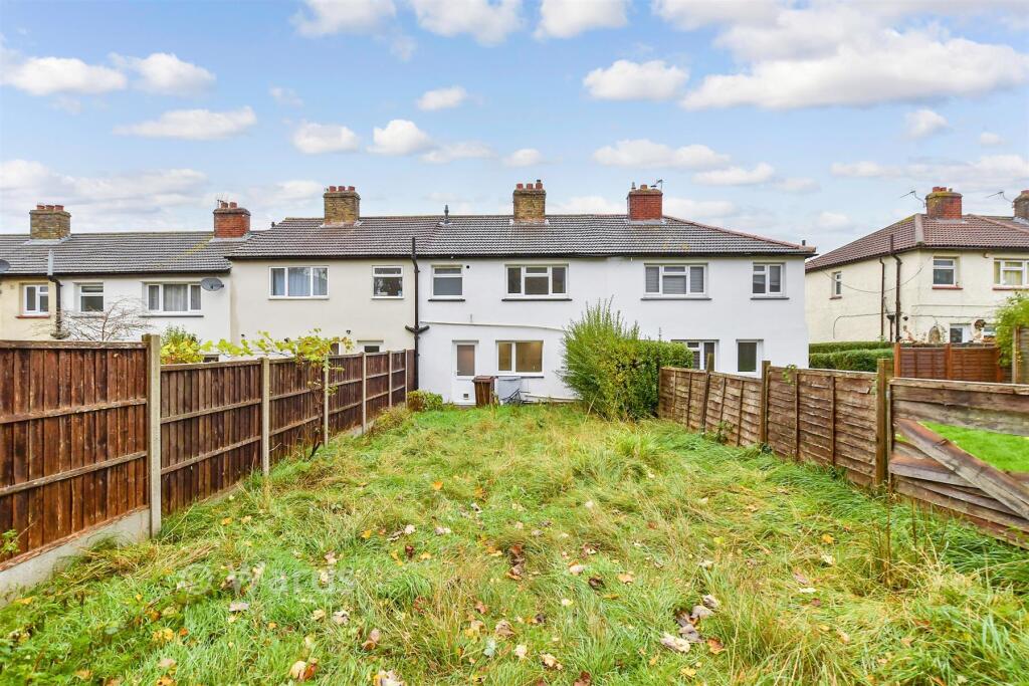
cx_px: 514
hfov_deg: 100.4
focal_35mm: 15
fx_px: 429
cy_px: 343
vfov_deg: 77.3
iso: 320
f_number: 8
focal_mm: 10
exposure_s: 1/40
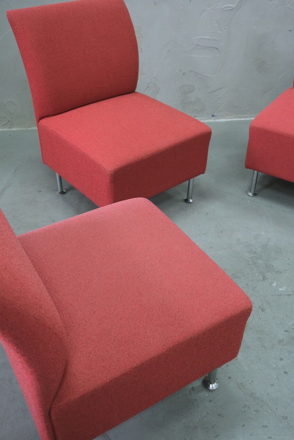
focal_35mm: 32
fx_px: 392
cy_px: 220
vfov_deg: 58.7
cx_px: 147
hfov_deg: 41.1
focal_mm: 21.2
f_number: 4
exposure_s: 1/30
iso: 1250
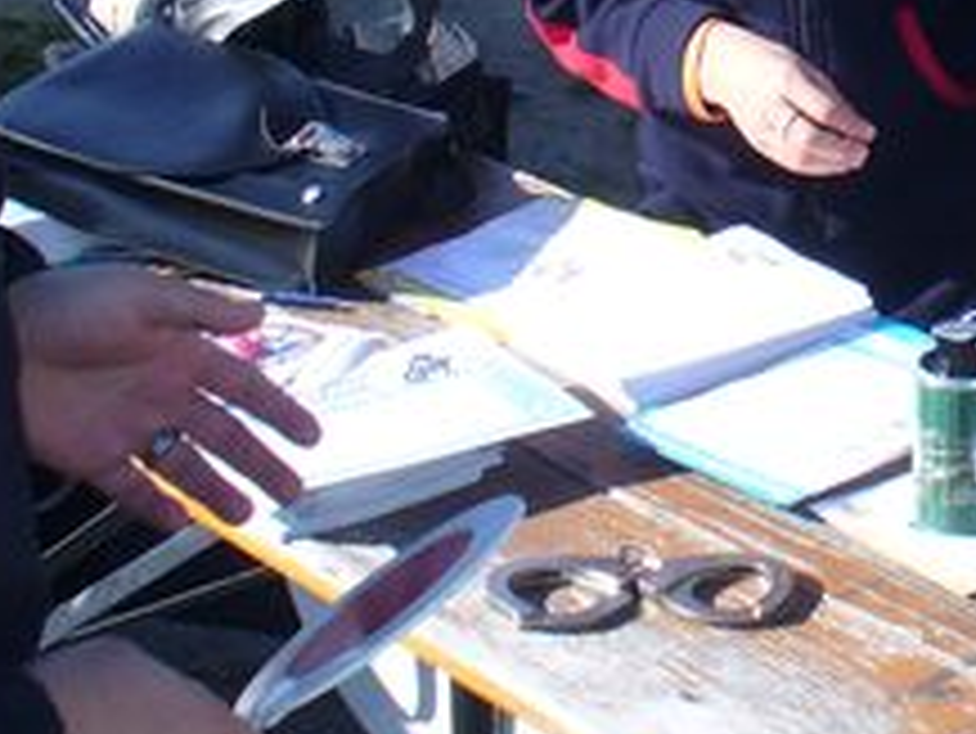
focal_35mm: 109
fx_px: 3075
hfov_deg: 17.1
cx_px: 1232
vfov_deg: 13.1
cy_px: -234
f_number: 5.6
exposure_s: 1/200
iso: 80
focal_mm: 6.1
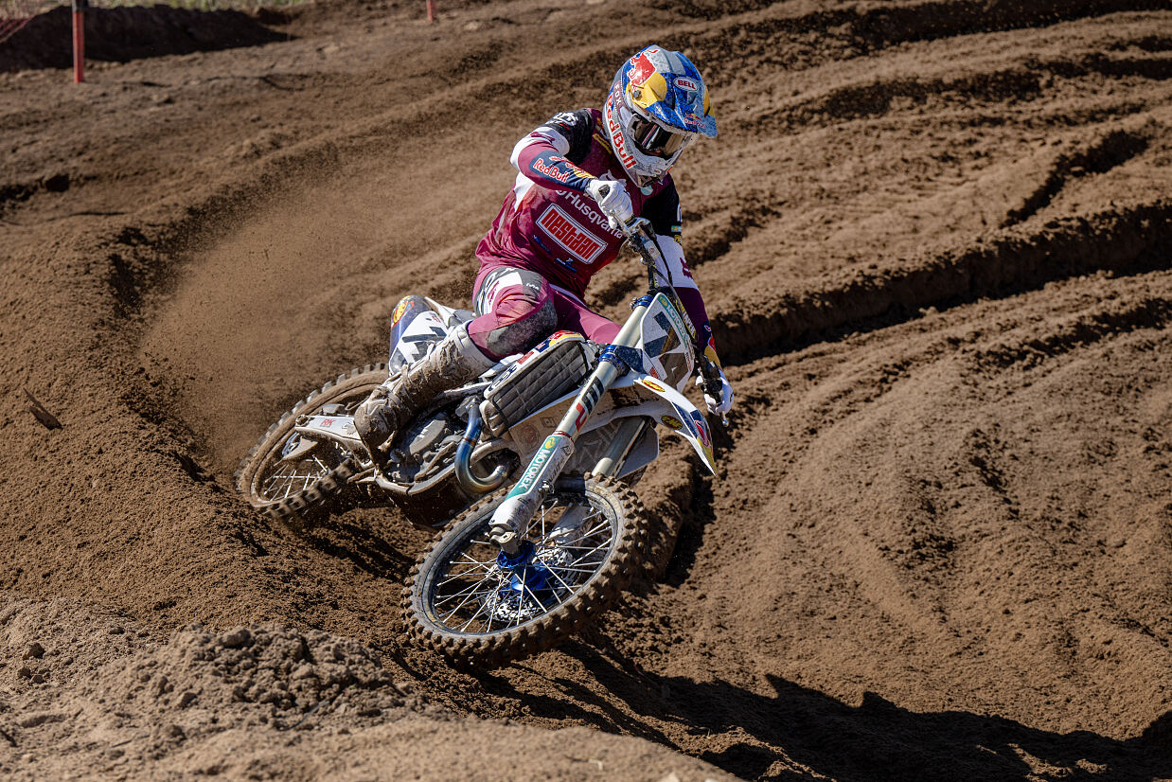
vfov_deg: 11.9
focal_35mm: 115
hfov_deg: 17.8
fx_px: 3745
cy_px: 391
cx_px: 586
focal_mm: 115
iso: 200
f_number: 5.6
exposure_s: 1/2000
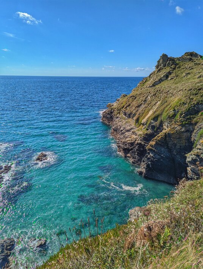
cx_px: 102
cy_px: 134
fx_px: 187
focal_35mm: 24
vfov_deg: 71.5
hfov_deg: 57.0
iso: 42
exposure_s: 1/2309
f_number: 1.85
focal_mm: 6.81
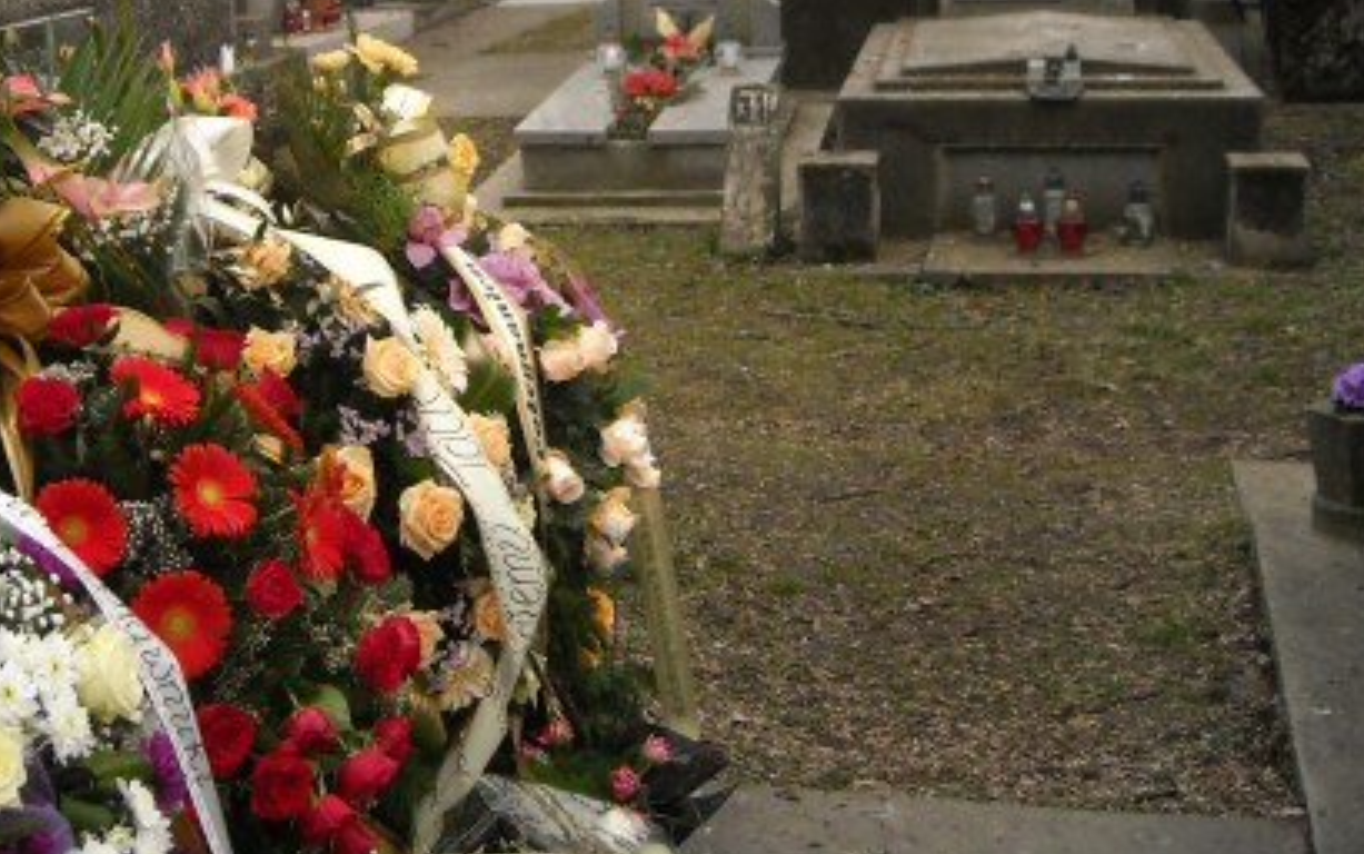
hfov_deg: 34.5
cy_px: 73
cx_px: 367
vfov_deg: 21.8
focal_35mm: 58
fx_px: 2157
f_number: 2.8
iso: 218
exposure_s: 1/250
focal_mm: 5.7
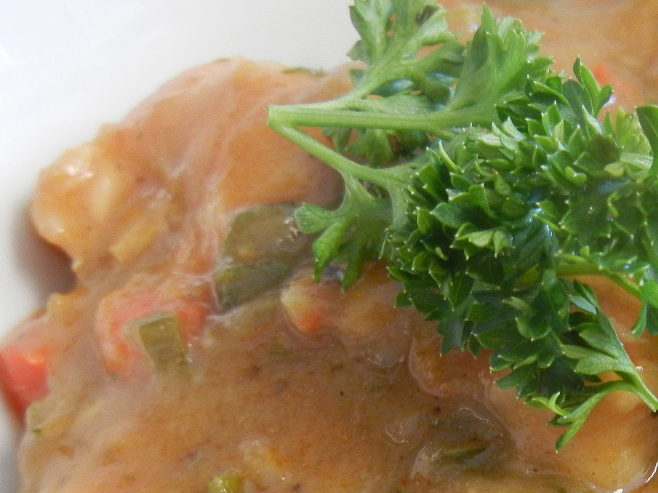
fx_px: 1293
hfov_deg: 27.5
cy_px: 470
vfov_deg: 21.0
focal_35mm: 68
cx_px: 601
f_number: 3.5
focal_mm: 5.4
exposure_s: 1/23.3
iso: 400
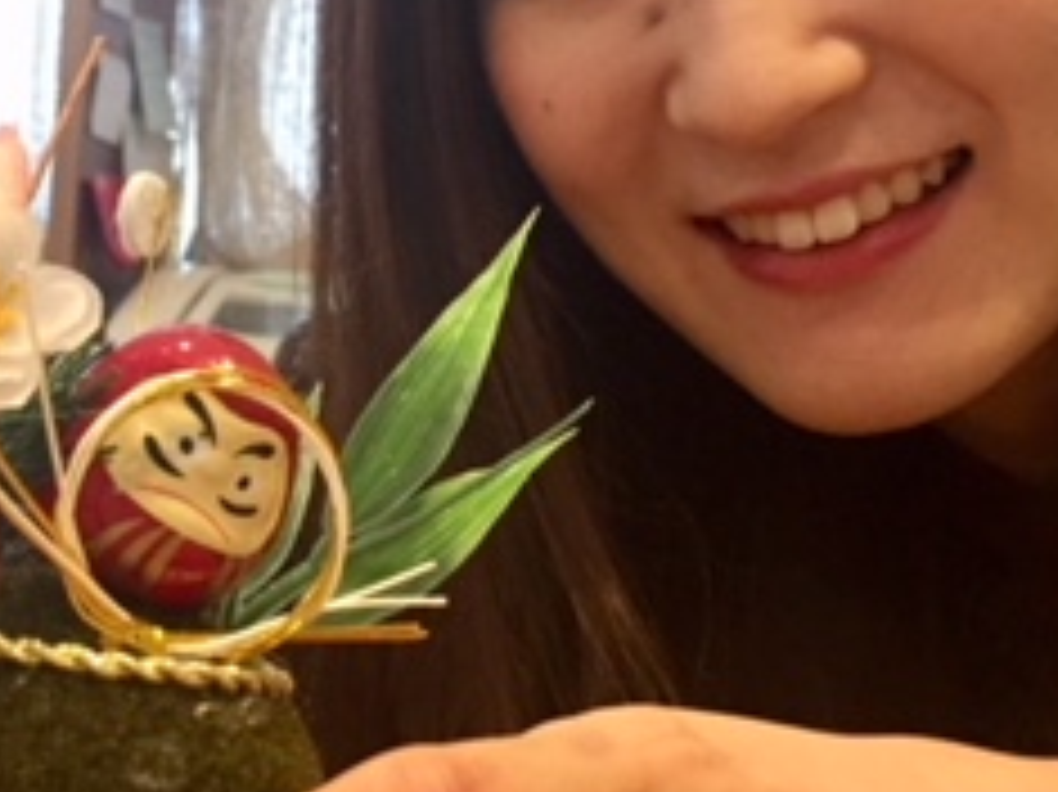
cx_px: 225
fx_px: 2413
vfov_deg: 18.6
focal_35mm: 79
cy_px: 382
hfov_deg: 24.4
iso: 200
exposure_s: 1/33
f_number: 2.2
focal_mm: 4.15
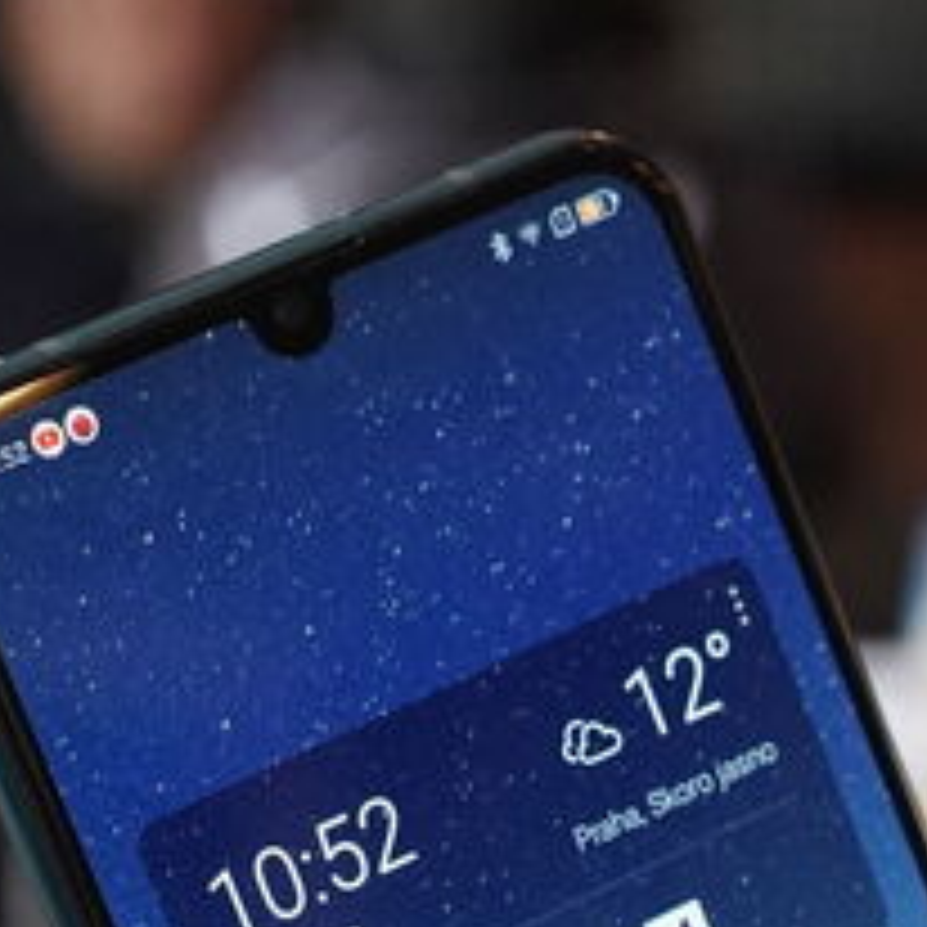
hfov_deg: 8.0
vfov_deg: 7.9
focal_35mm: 218
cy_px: 1202
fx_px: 6605
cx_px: 940
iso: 5000
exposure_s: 1/250
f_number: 5.6
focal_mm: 55
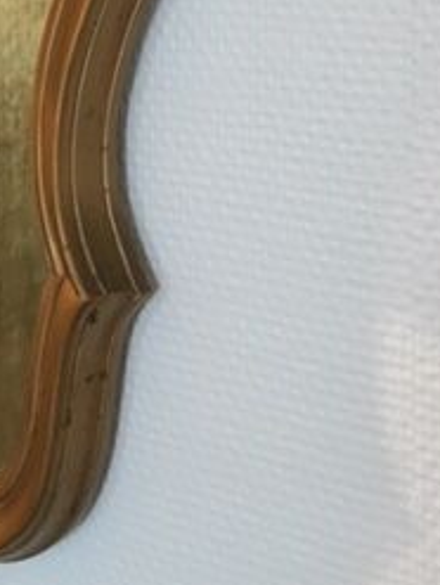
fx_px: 1268
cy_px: -99
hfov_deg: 18.6
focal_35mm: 75
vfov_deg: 23.9
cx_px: -92
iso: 200
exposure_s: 1/20
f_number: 2.2
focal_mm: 4.15
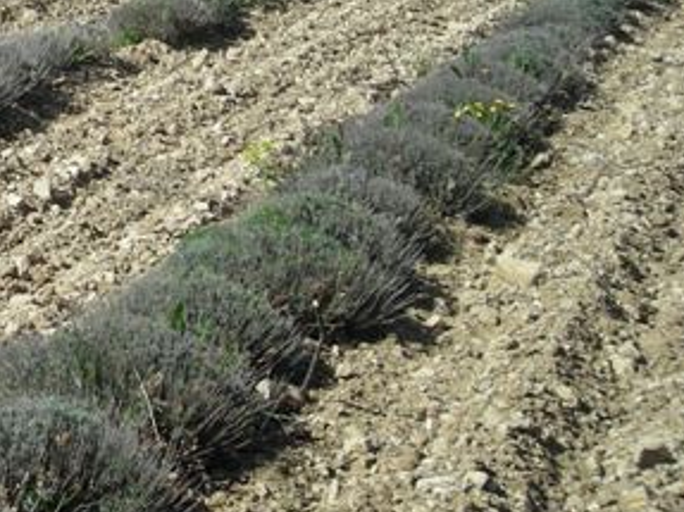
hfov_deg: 17.6
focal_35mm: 106
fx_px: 2094
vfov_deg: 13.7
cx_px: -157
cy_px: -60
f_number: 6.4
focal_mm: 6.3
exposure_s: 1/222
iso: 50
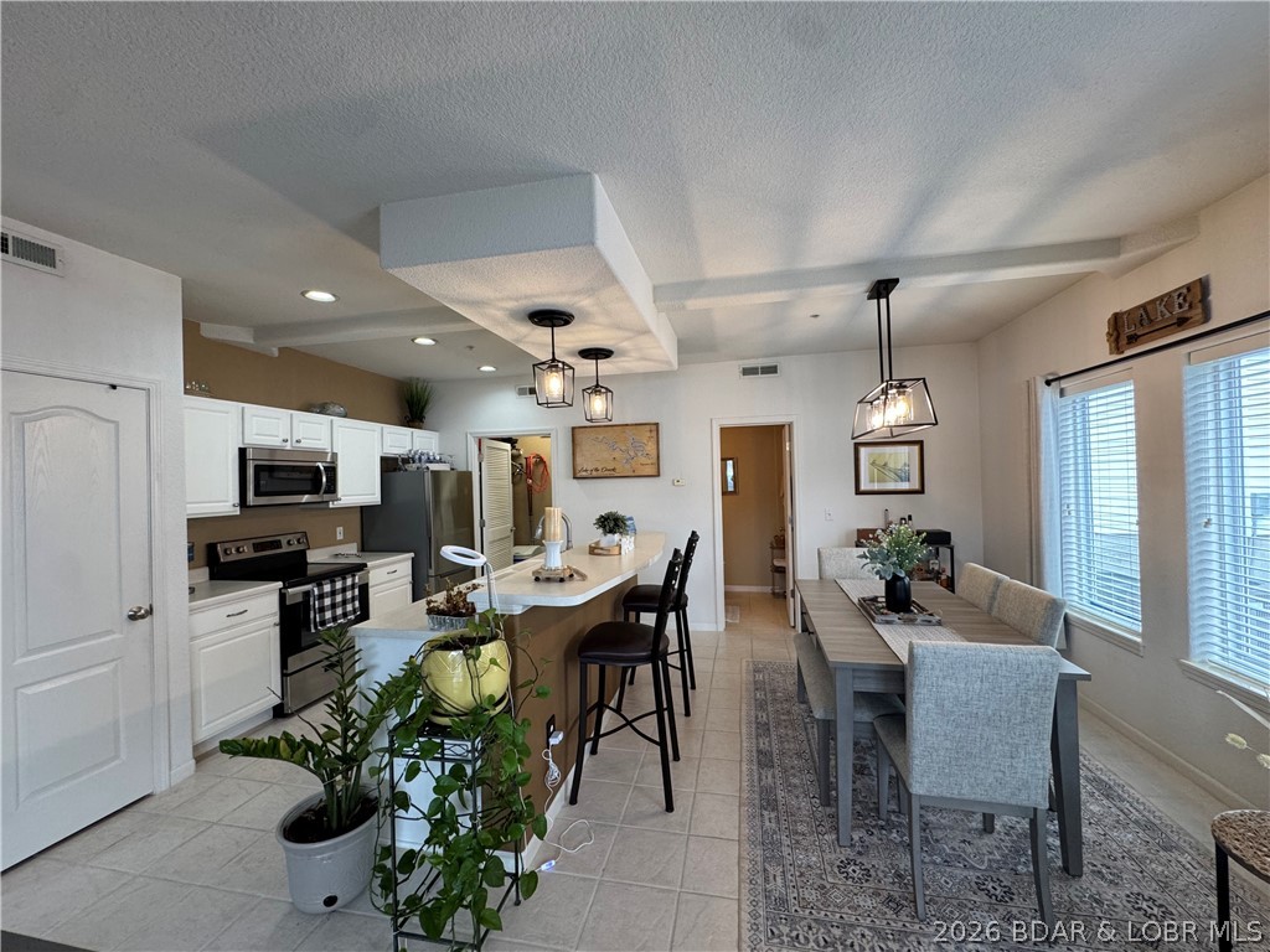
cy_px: 476
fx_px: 514
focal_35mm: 14
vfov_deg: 85.7
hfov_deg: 102.1
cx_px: 635
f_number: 2.2
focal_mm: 2.22
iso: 200
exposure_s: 1/120
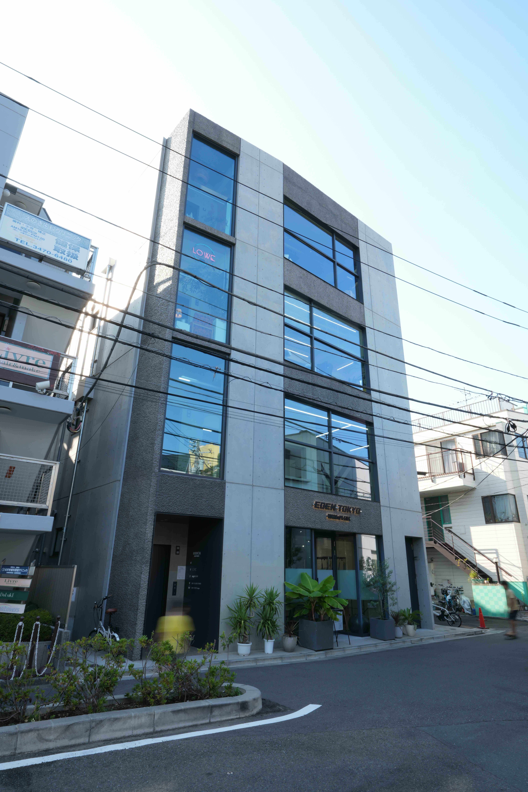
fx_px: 440
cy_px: 396
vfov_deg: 84.0
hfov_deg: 61.9
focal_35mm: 20
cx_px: 264
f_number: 22
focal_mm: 20
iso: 100
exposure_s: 1/6
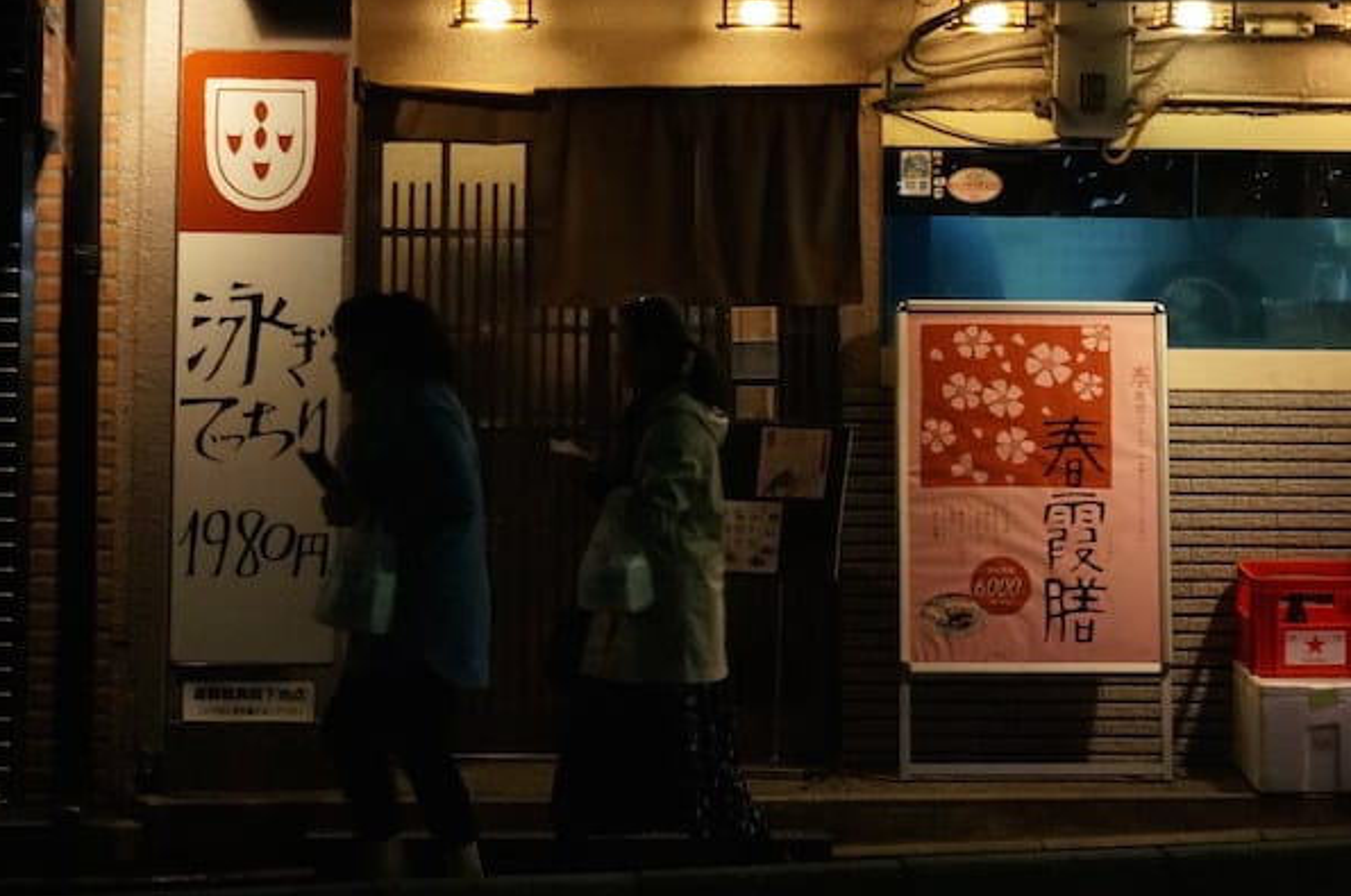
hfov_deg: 25.7
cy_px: 301
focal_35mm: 79
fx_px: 2948
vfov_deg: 17.3
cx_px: 824
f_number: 5.6
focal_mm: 39
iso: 1600
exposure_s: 1/60
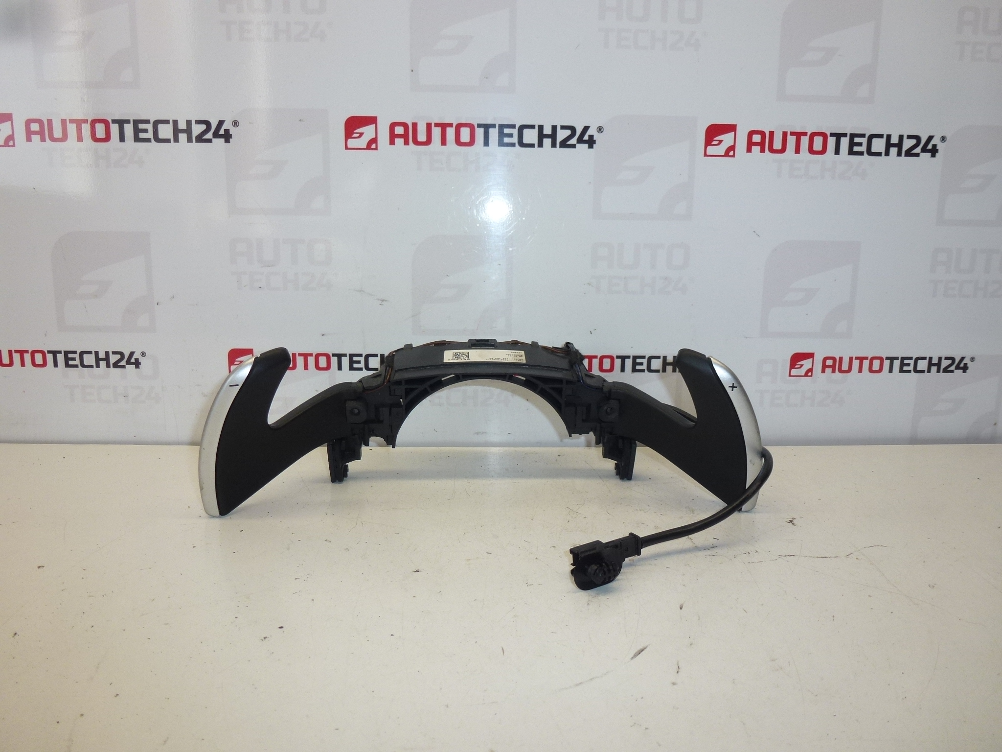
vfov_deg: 56.8
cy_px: 376
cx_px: 501
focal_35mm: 24
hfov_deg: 71.6
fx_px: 695
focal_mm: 4.3
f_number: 3.3
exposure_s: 1/125
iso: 100
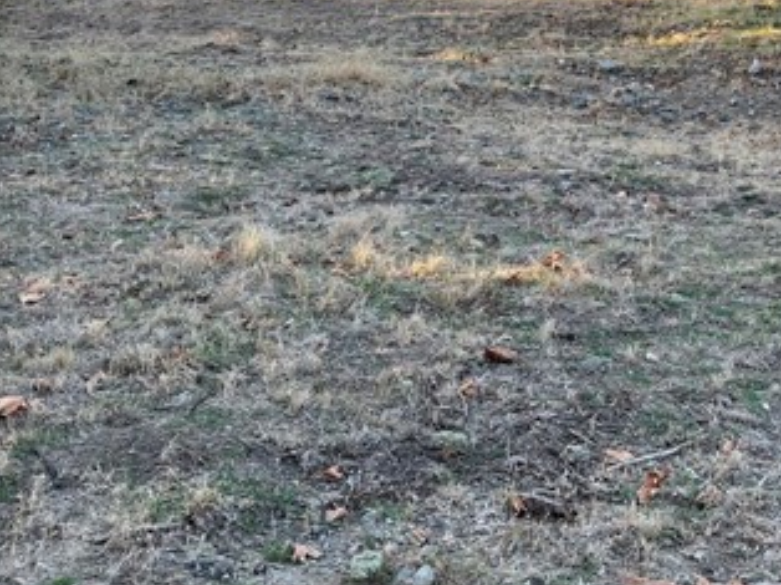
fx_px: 1150
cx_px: 333
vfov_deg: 27.5
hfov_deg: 37.4
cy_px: 60
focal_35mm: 51
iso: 32
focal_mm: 5.1
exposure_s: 1/289
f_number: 1.6
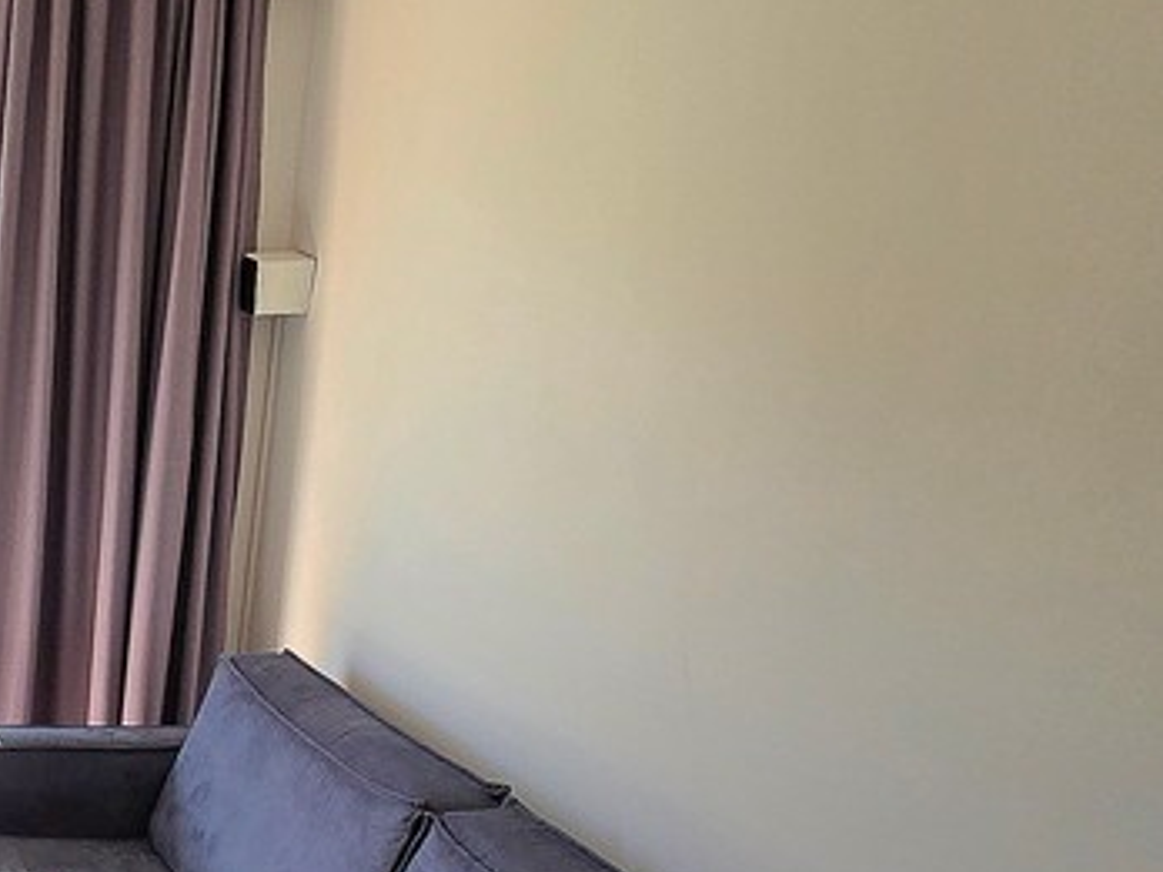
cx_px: -408
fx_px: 1445
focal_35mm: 43
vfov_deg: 33.2
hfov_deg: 31.6
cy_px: 595
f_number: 2.2
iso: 50
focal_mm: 2.2
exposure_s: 1/455
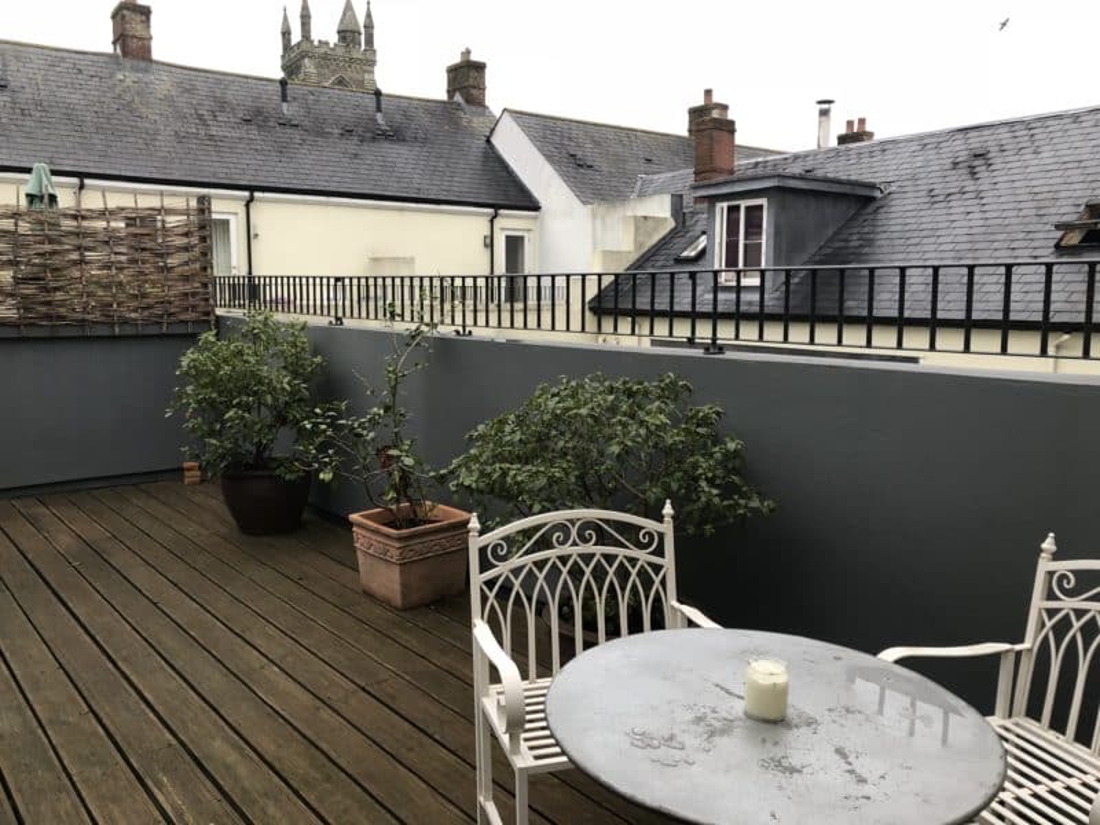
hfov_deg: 63.4
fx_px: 890
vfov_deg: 49.7
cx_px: 550
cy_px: 412
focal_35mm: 28
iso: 32
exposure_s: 1/30
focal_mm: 3.99
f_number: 1.8
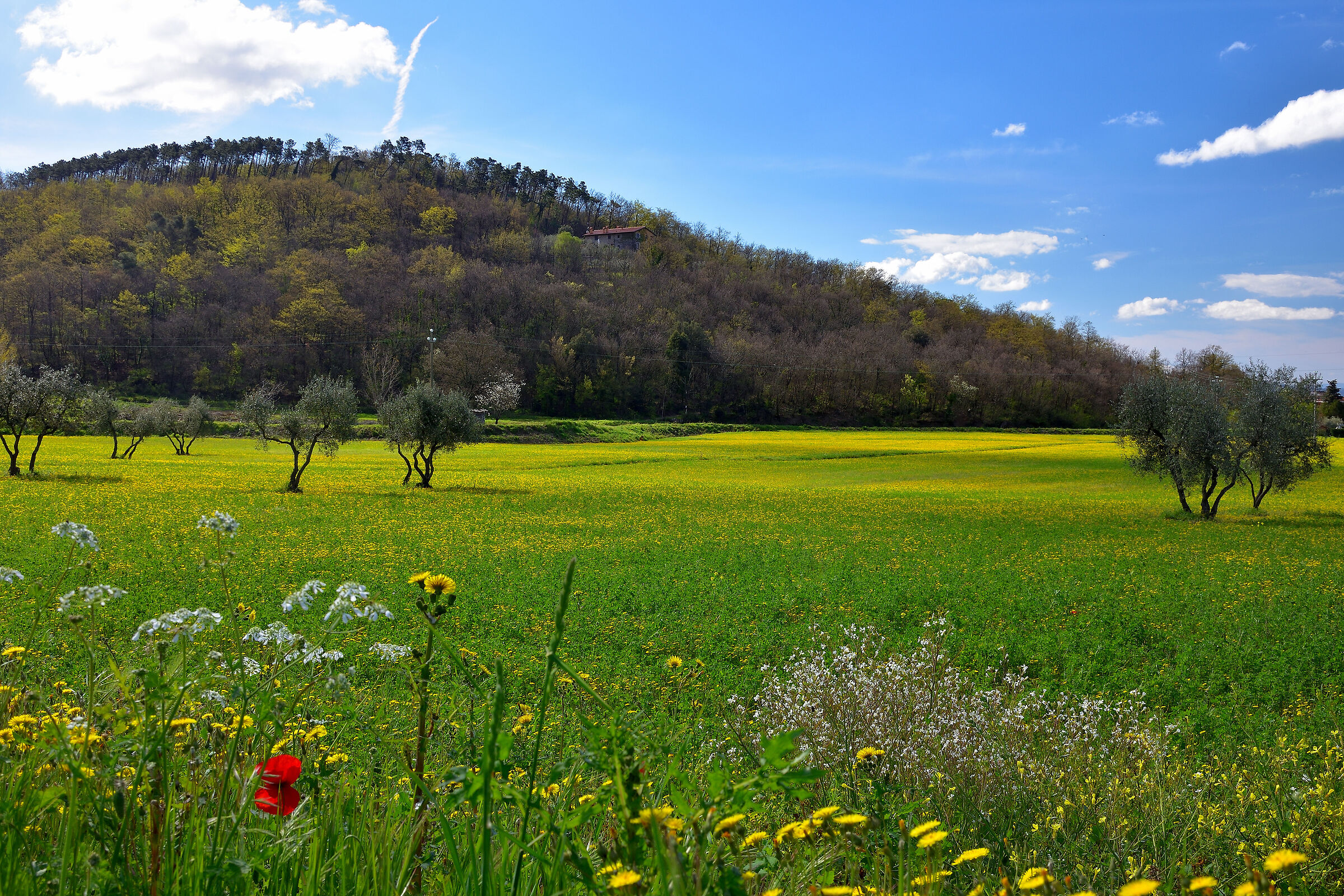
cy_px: 448
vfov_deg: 34.2
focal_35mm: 39
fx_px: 1456
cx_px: 672
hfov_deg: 49.6
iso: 100
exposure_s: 1/50
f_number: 10
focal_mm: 26
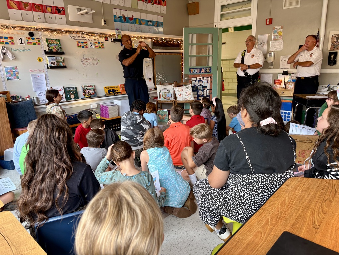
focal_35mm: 26
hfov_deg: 67.3
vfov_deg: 53.1
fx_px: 255
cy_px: 128
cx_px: 170
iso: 80
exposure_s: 1/60
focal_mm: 5.96
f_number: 1.6
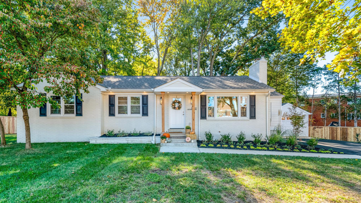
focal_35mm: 19
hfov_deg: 89.6
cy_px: 116
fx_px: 182
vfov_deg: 58.1
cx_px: 181
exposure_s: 1/320
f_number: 8
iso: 800
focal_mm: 18
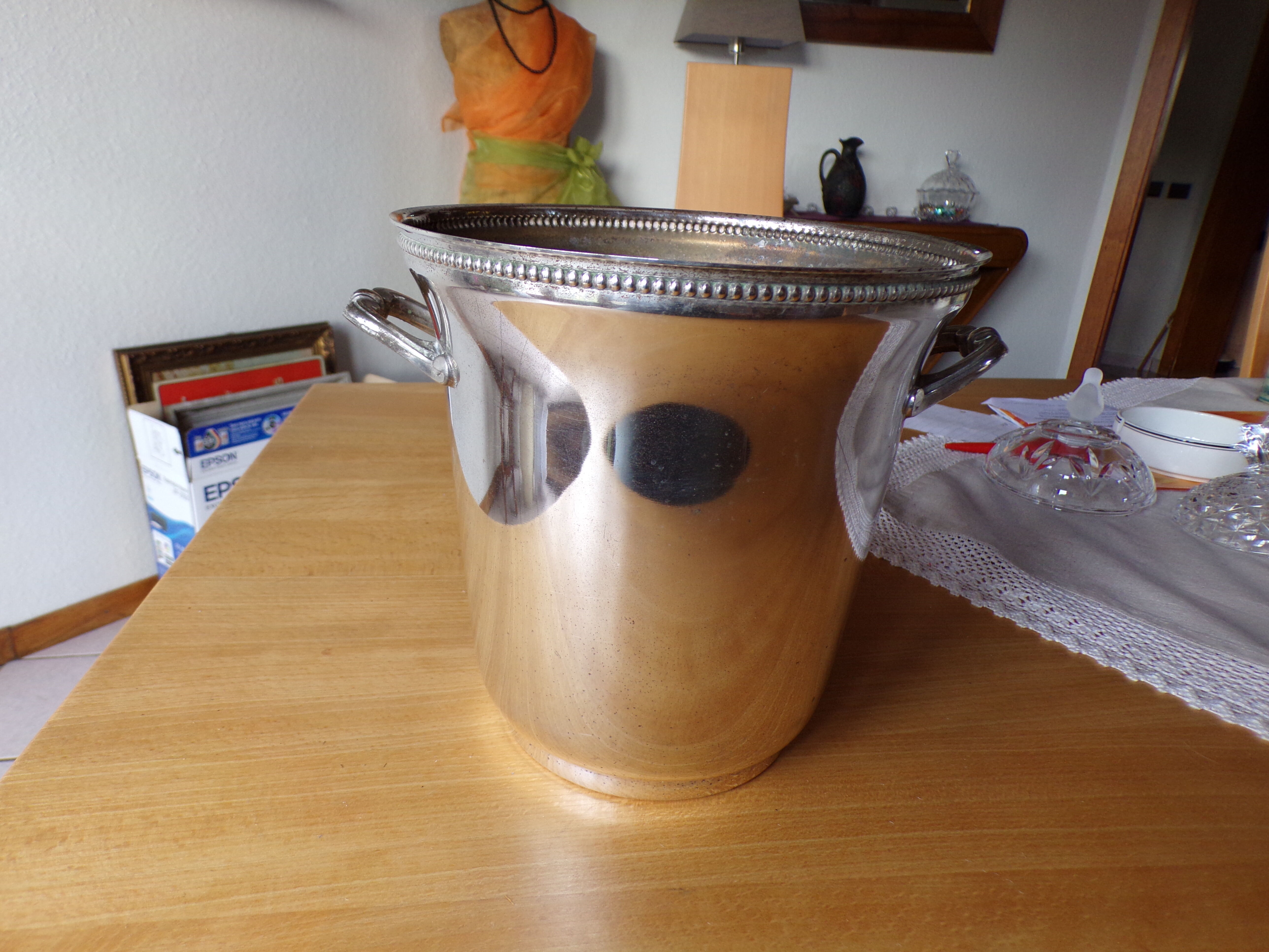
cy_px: 476
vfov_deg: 56.8
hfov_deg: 71.6
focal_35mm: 24
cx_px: 634
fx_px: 880
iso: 101
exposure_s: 1/34
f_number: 3
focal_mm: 4.3
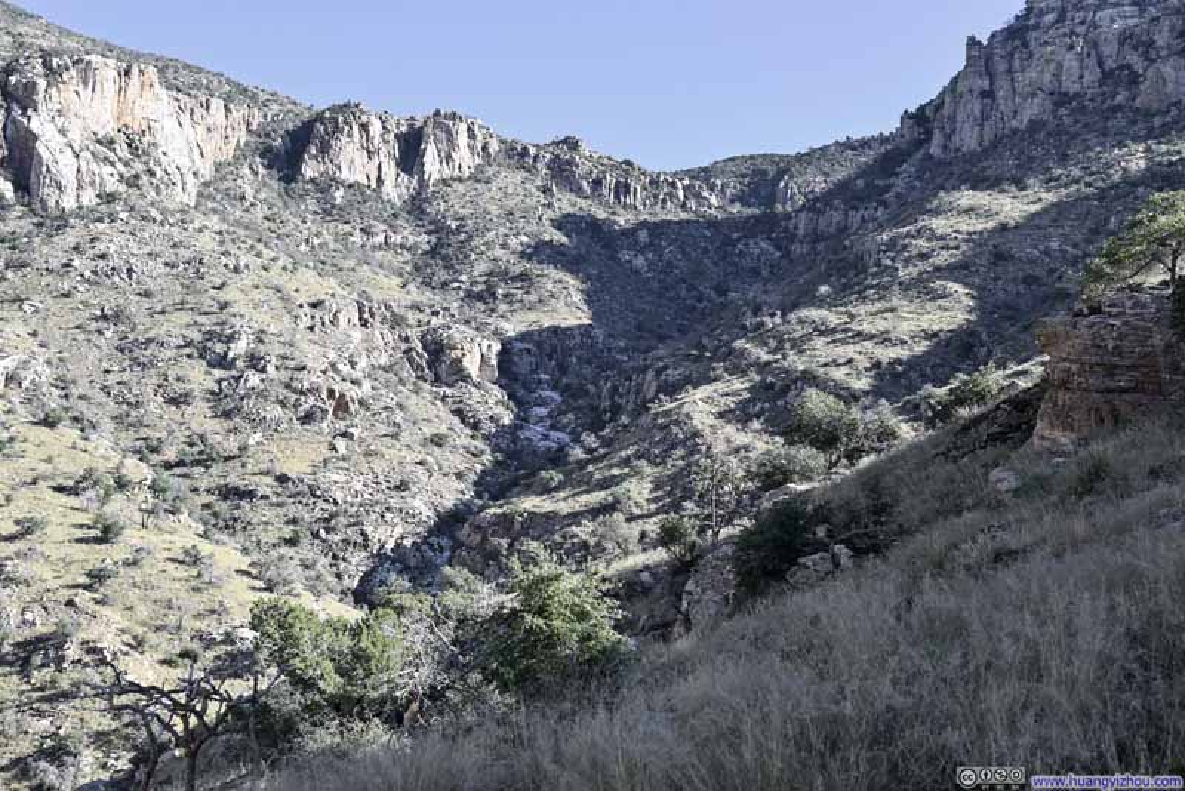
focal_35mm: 39
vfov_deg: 34.2
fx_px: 1284
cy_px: 396
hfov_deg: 49.5
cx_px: 592
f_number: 5
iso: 100
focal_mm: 39
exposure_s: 1/400
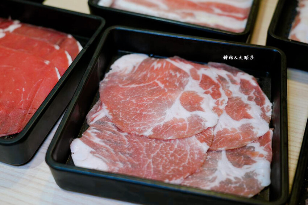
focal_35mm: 47
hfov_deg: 41.9
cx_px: 154
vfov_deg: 28.6
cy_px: 102
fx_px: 402
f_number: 4.5
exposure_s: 1/80
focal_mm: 47
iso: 320
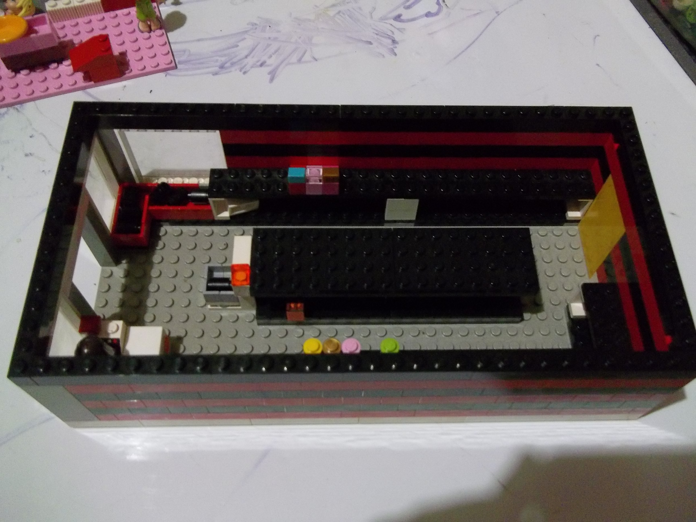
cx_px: 348
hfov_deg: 56.8
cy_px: 261
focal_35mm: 32
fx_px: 643
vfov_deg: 44.2
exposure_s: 1/8
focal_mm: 5.7
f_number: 2.9
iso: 400
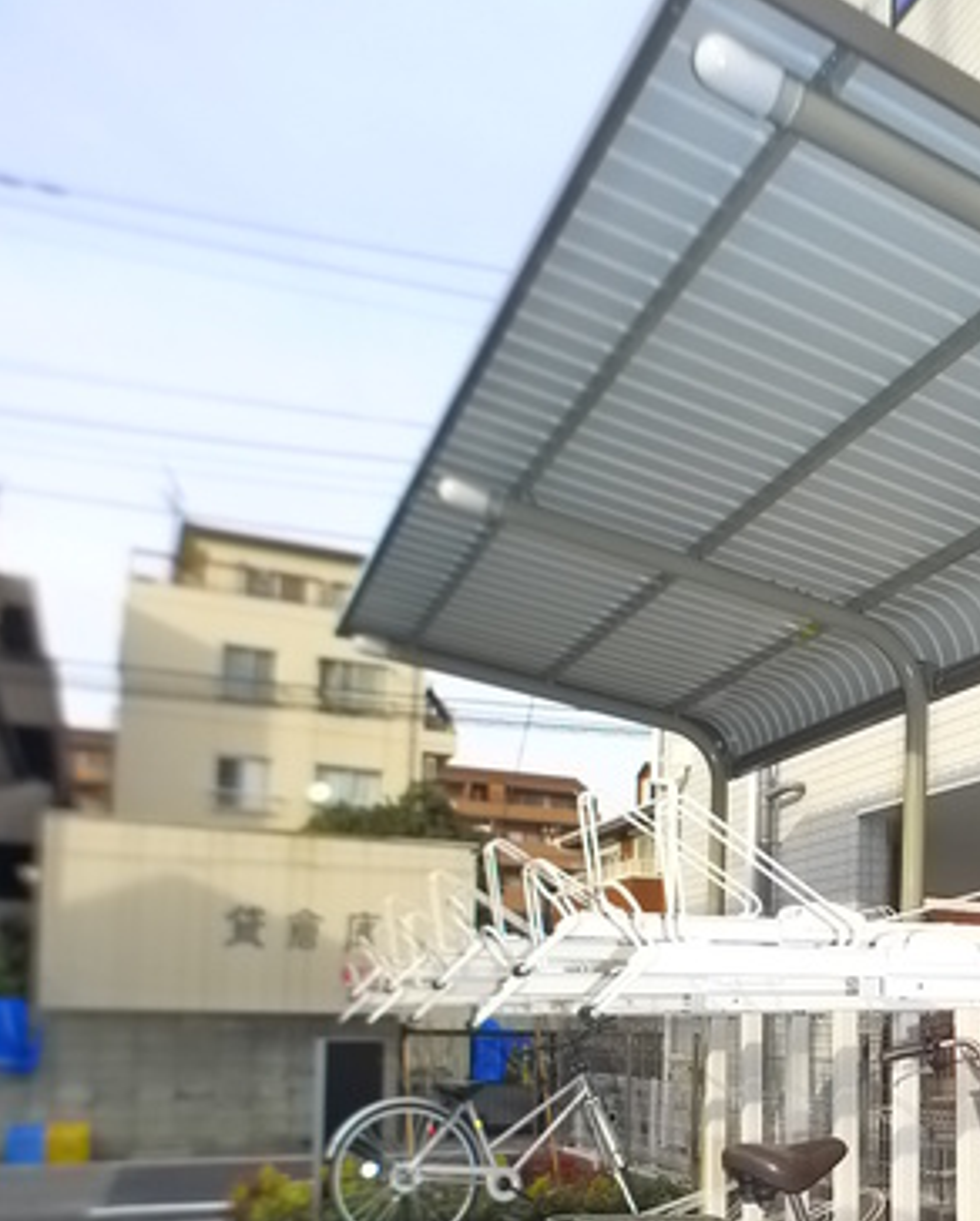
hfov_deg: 32.1
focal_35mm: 45
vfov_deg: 40.0
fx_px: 1629
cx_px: 851
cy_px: 912
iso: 400
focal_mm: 5.1
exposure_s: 1/400
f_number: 2.8
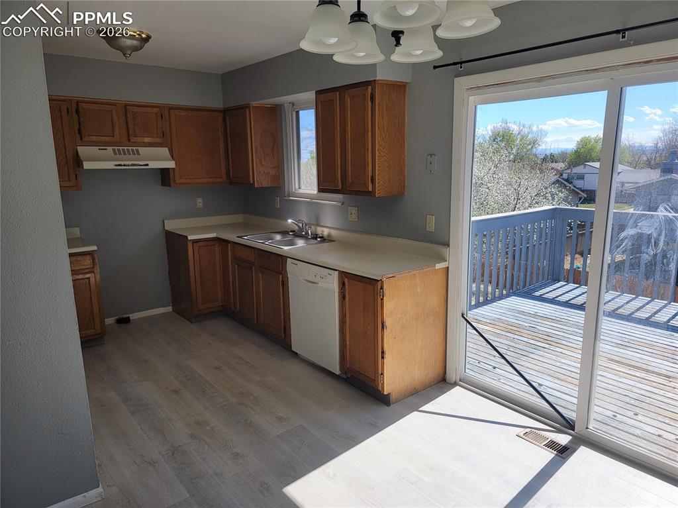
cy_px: 254
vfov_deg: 56.8
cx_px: 339
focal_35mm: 24
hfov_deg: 71.6
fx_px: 470
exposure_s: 1/300
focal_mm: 6.7
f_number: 1.8
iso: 16
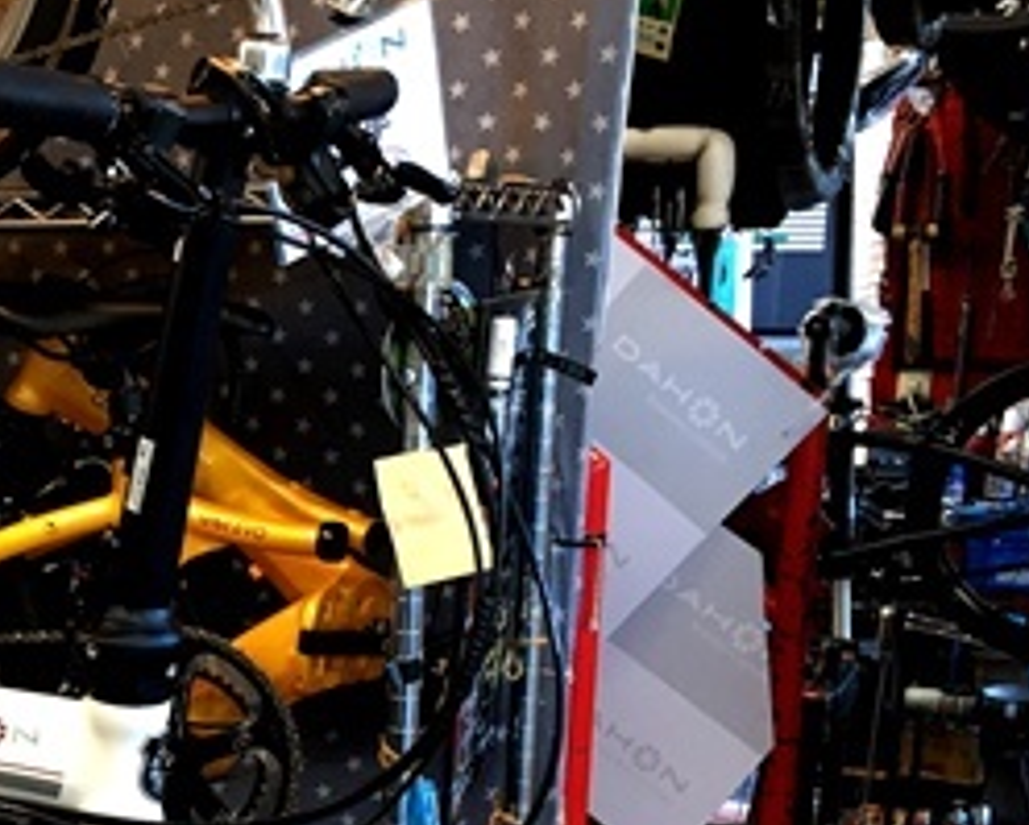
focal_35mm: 73
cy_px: 672
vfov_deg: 20.7
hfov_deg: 23.8
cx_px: -203
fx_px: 2226
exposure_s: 1/30
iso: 64
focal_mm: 4.15
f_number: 2.2
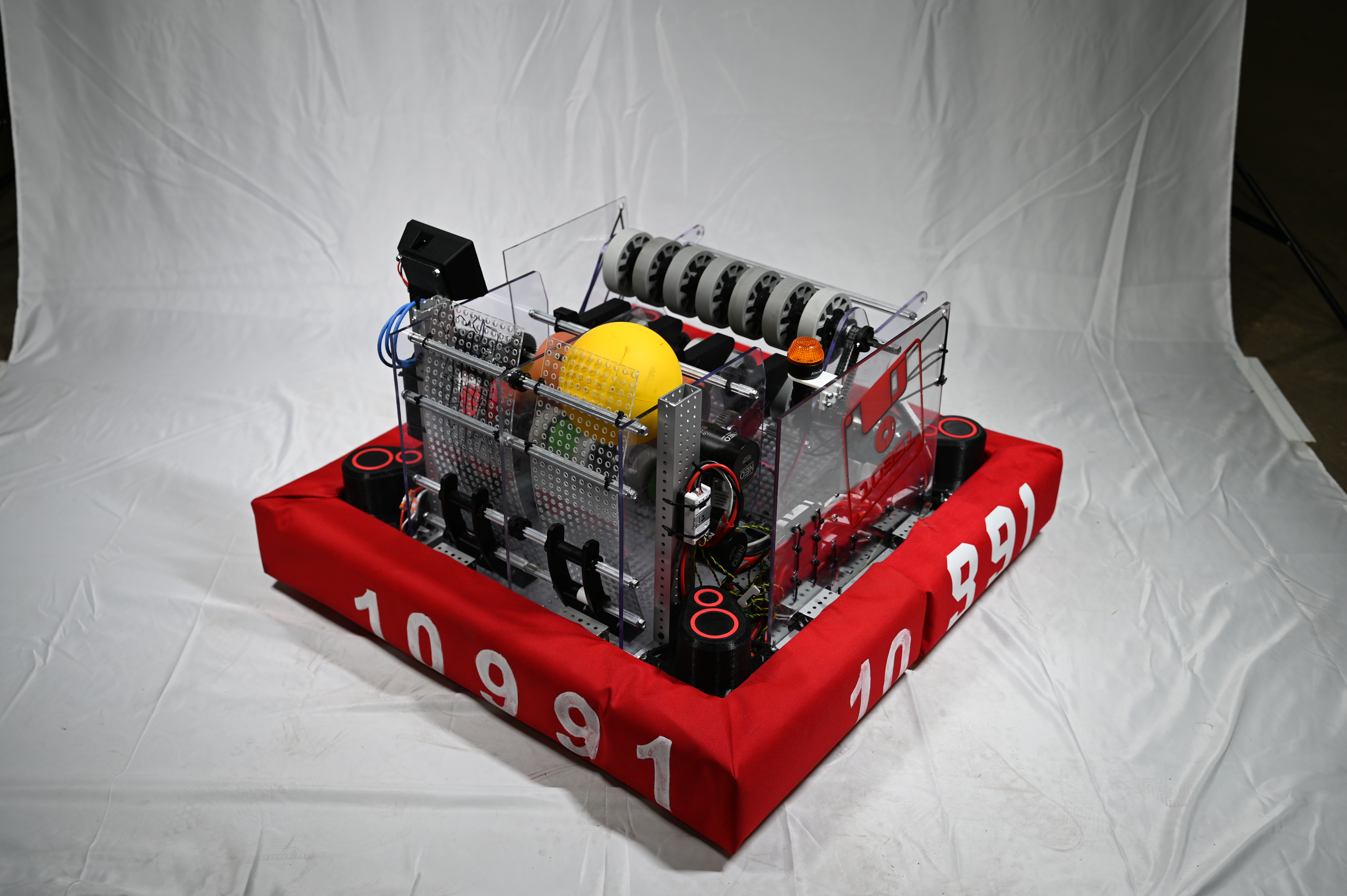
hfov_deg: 53.2
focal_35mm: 36
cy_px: 447
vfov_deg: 36.8
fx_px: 1346
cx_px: 659
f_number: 2.8
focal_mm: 35
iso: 110
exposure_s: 1/40
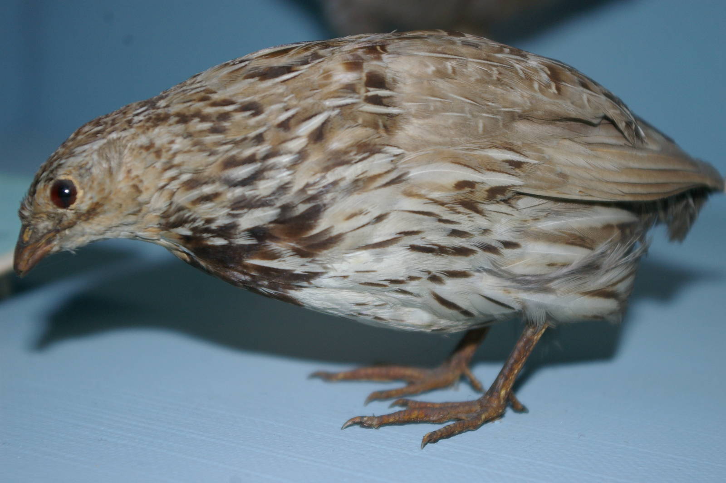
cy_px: 242
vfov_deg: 16.5
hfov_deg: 24.6
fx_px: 1662
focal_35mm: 82
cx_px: 363
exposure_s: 1/60
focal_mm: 55
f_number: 5.6
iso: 400
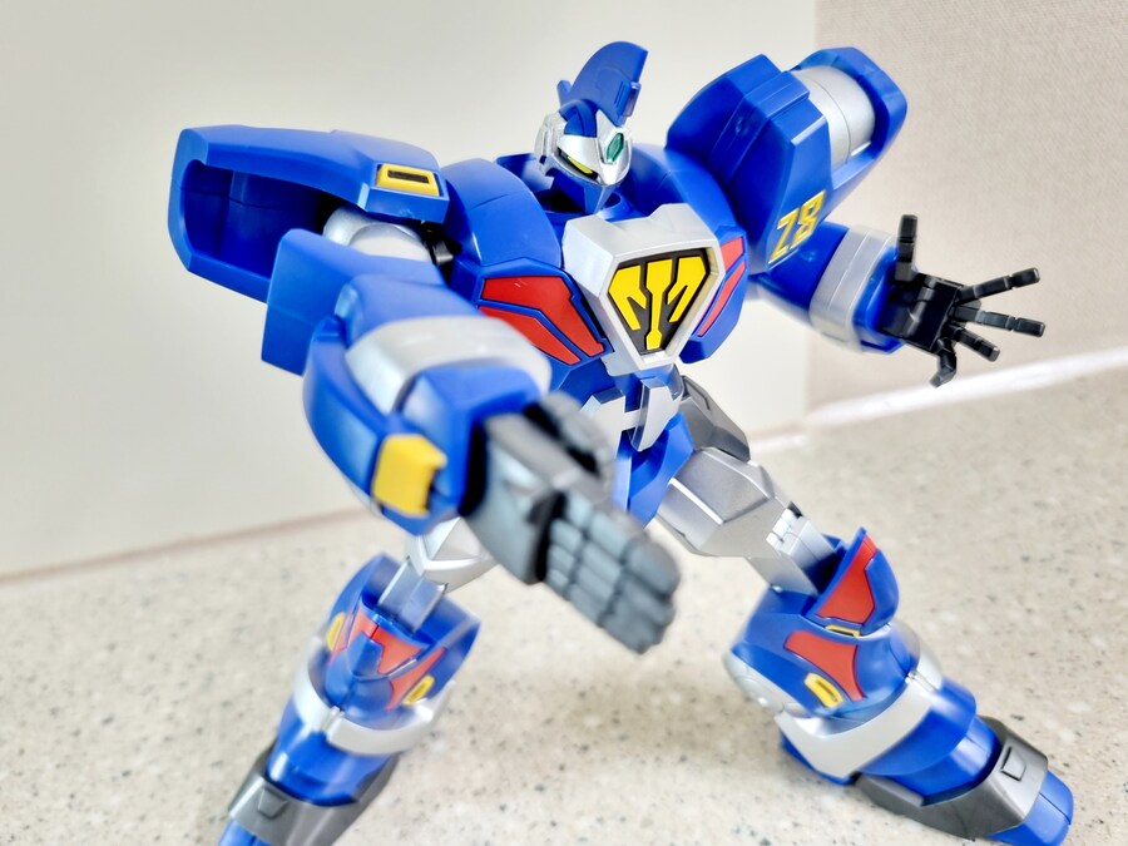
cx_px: 564
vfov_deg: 53.1
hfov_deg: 67.3
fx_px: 847
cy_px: 423
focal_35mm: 26
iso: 320
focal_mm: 5.4
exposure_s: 1/40
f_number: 1.8
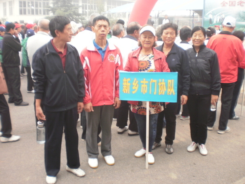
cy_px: 92
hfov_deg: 51.4
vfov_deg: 39.7
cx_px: 122
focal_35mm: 36
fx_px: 255
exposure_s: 1/25
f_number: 3.1
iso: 125
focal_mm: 6.3
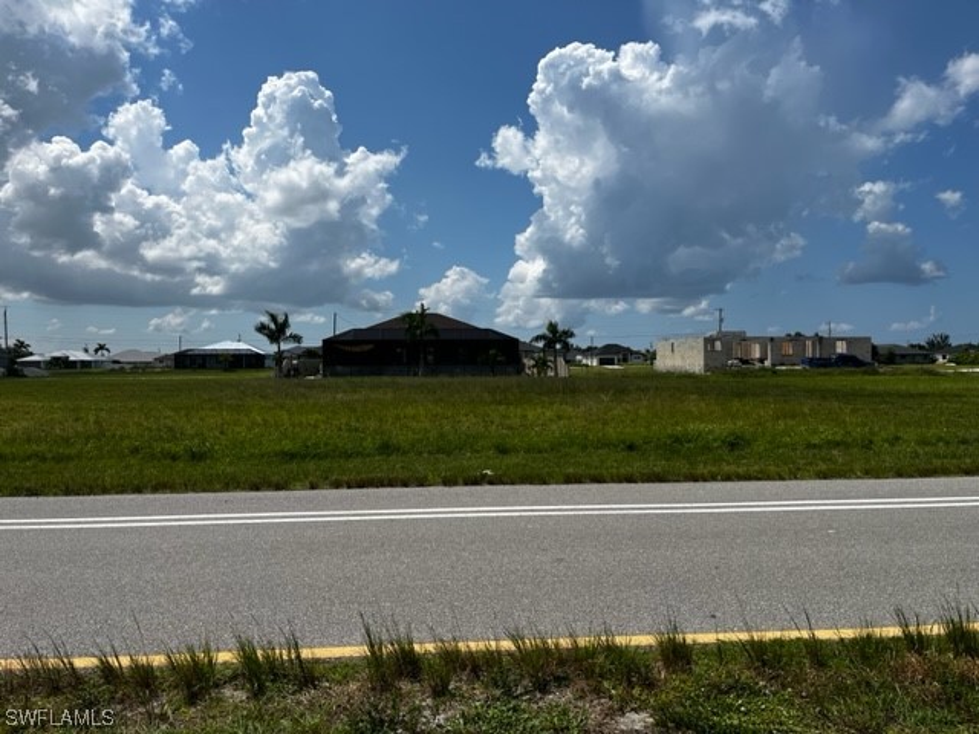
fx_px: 735
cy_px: 367
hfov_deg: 67.3
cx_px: 490
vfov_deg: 53.1
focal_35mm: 26
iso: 50
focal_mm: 5.1
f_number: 1.6
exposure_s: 1/7874
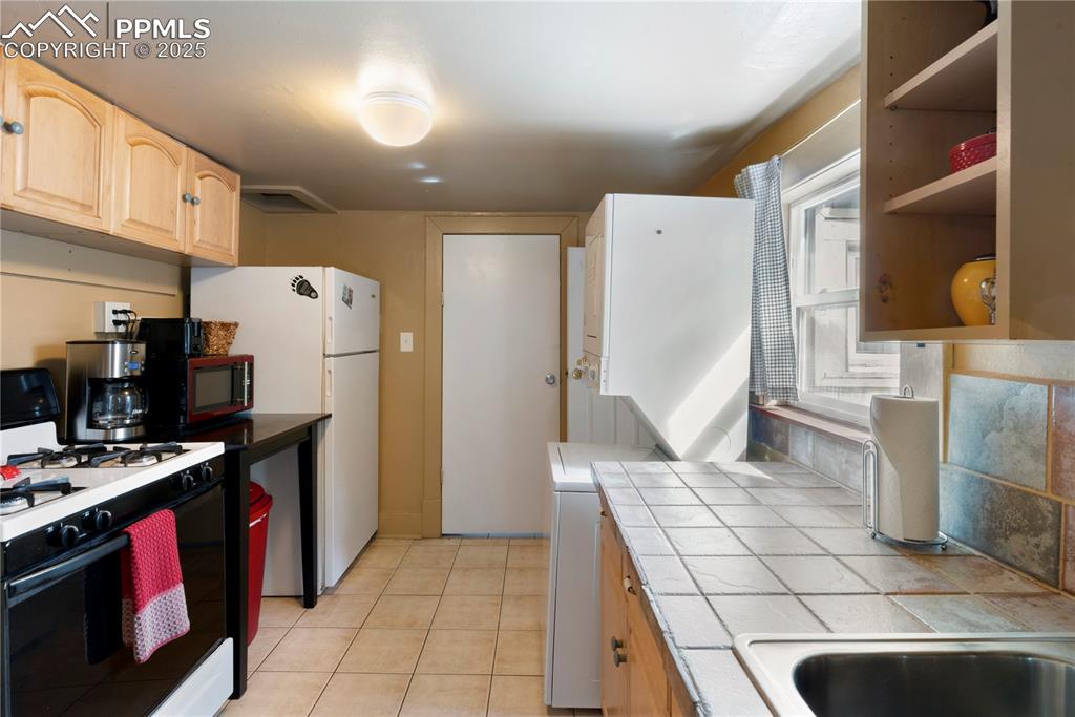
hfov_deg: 93.3
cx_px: 538
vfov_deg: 70.5
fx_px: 508
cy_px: 358
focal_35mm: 17
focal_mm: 17
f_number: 11
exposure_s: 1/2
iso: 400
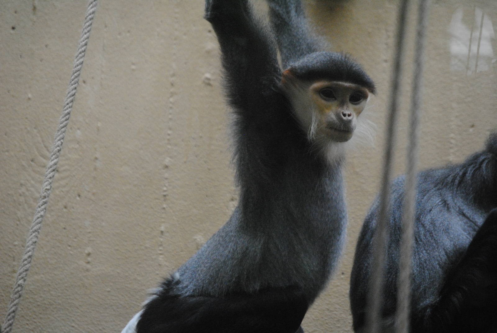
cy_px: 166
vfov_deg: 4.6
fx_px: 4147
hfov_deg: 6.9
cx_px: 248
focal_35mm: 300
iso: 1600
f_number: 5.6
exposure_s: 1/500
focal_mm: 200
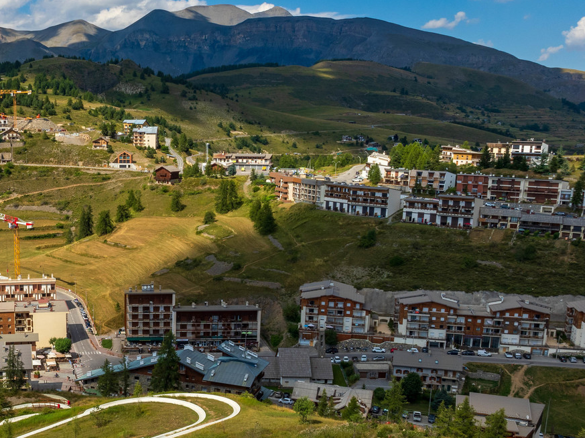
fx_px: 743
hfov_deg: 41.0
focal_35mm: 44
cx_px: 108
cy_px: 303
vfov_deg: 32.5
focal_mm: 12.3
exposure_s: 1/200
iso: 100
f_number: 11
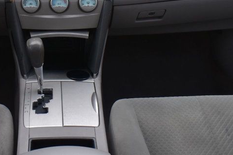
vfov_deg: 22.9
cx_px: 48
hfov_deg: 33.6
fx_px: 375
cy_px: 26
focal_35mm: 58
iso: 400
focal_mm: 18
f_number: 8
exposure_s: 1/80
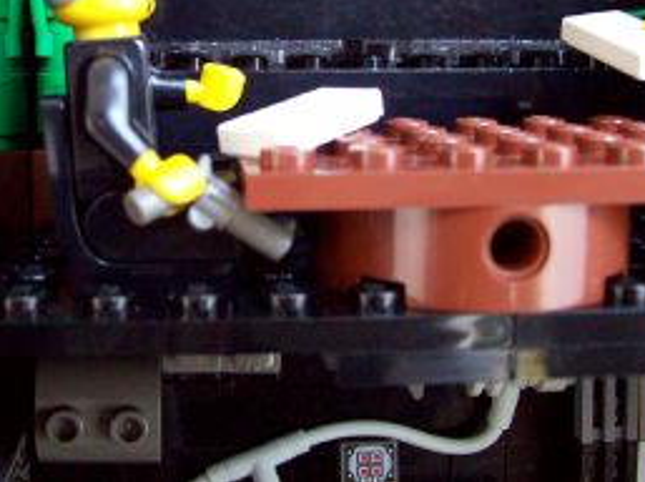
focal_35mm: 56
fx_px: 1042
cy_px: 109
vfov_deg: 25.7
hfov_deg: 33.8
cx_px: 176
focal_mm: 6
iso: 160
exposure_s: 1/8
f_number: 2.7
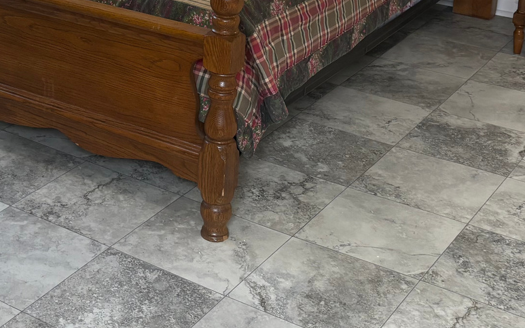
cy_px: -50
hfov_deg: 27.5
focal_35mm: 73
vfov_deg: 17.2
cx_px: 83
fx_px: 1044
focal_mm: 5.96
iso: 80
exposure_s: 1/121
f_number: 1.6
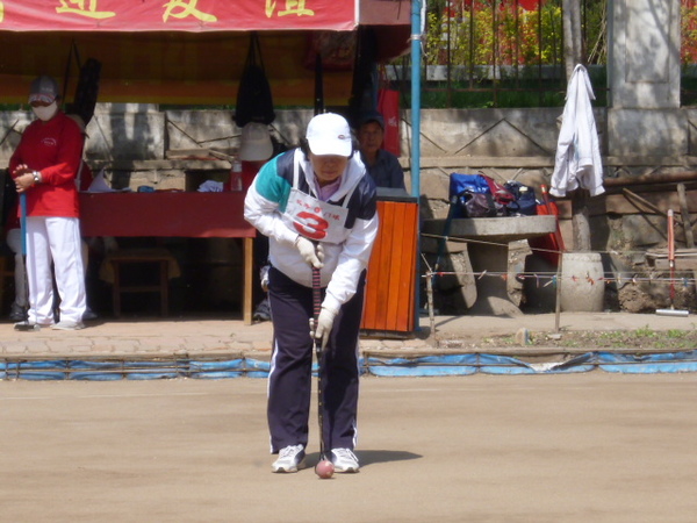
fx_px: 4430
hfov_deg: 9.0
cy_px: 262
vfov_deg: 6.8
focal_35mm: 220
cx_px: 348
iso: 100
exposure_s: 1/250
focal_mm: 21.5
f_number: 6.4
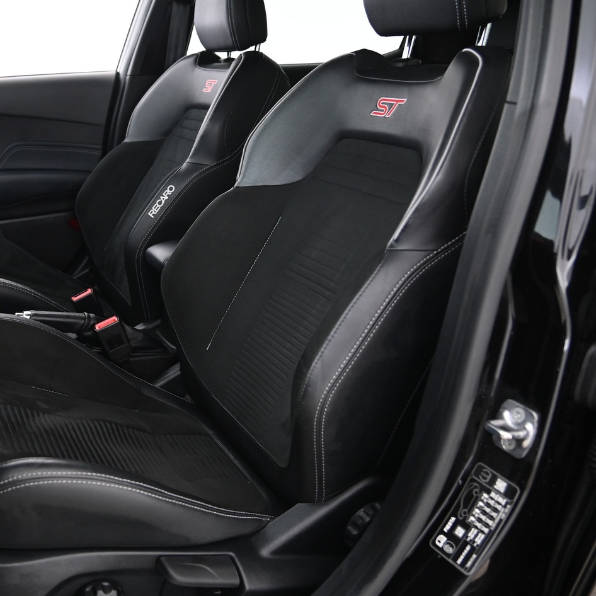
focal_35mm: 35
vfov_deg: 47.2
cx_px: 126
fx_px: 682
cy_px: 301
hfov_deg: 45.1
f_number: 4
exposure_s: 1/13
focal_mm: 24
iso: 2000
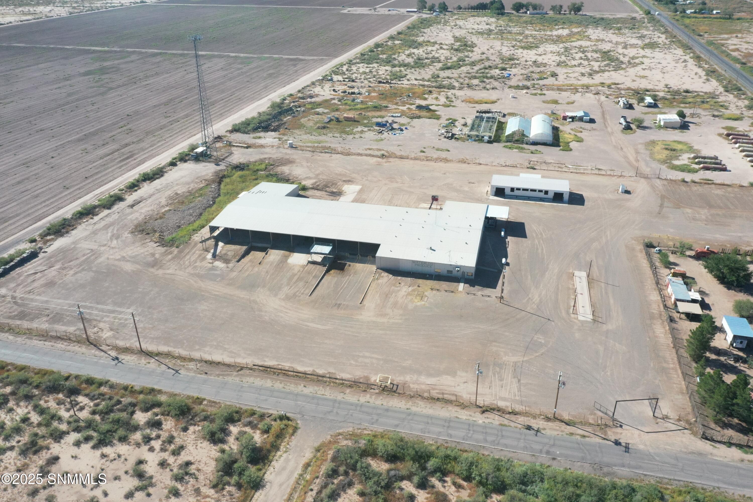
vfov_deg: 46.4
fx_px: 586
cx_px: 376
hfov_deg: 65.5
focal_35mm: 28
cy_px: 251
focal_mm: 10.26
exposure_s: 1/1250
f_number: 7.1
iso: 800
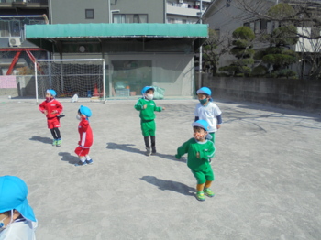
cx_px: 160
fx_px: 269
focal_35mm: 29
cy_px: 120
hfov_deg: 61.7
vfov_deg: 48.2
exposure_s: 1/125
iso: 100
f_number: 11.8
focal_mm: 5.3
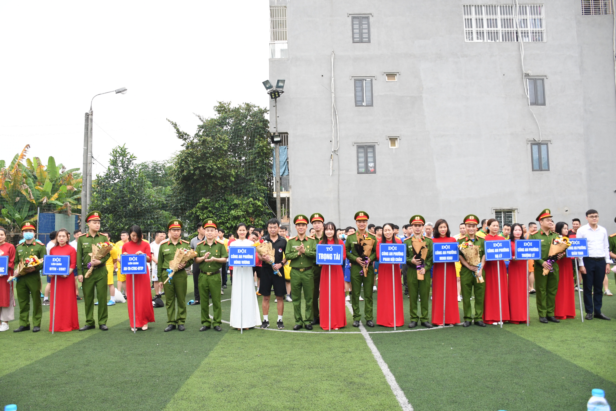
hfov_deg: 67.4
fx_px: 462
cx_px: 308
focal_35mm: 27
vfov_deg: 47.9
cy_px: 206
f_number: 5
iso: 1000
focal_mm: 18
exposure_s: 1/200
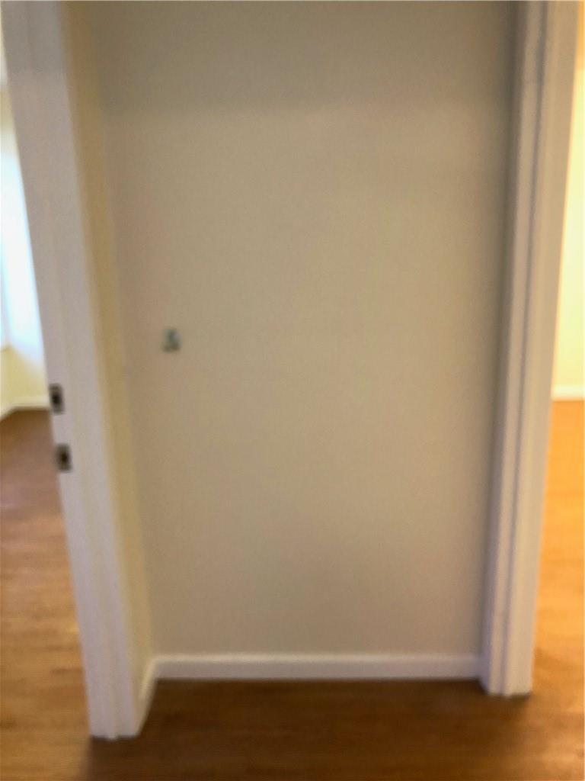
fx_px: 631
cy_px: 390
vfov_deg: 63.4
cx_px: 292
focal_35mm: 28
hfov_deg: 49.7
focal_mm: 4
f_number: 1.8
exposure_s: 1/24
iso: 40
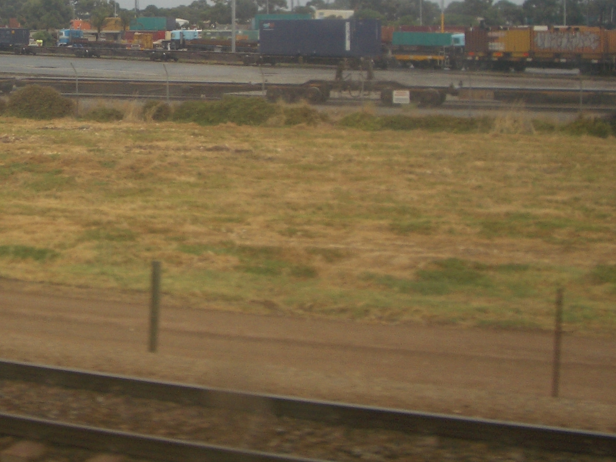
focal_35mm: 69
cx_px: 60
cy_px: 58
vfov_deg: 20.9
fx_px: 1228
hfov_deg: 27.2
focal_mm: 5.8
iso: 50
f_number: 4.3
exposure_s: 1/160
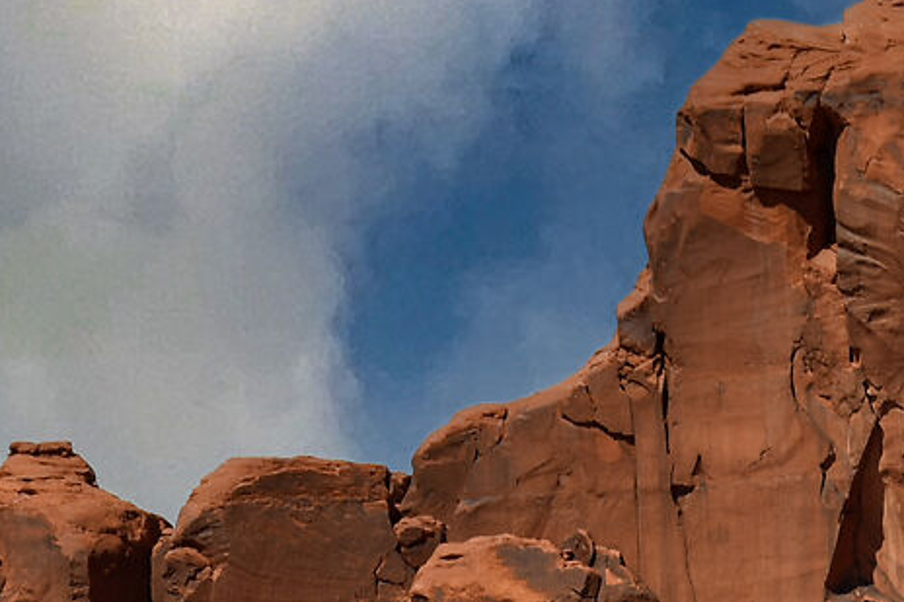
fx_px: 12350
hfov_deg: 4.2
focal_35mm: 492
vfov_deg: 2.8
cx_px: 526
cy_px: 337
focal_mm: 95
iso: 160
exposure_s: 1/500
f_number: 8
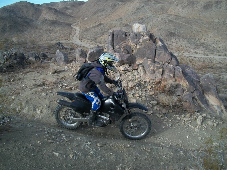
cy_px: 85
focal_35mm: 32
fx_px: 210
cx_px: 114
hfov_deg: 56.8
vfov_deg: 44.2
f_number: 5.5
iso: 80
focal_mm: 5.7
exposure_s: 1/250
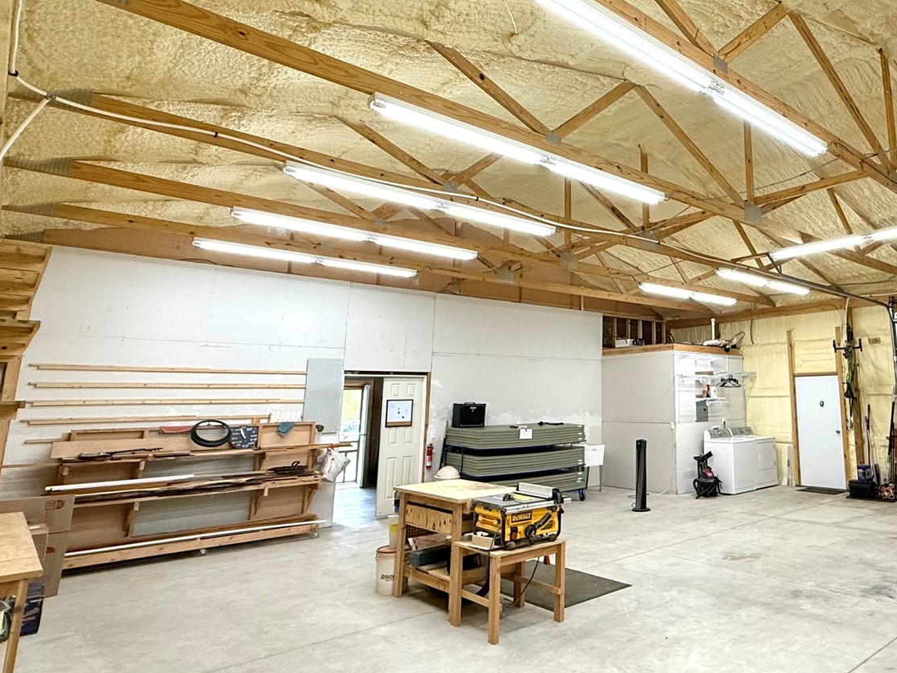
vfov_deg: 56.5
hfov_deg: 67.3
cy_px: 281
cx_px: 668
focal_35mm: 24
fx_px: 622
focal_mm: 2.22
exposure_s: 1/120
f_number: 2.2
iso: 200
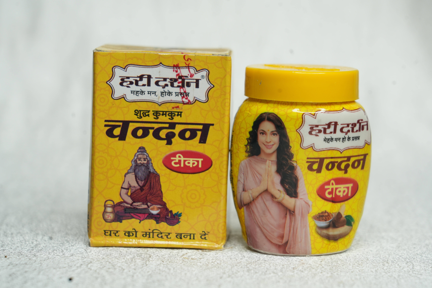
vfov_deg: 13.0
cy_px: 144
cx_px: 216
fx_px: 1260
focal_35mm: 105
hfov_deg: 19.5
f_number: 9
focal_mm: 105
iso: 1000
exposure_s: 1/125
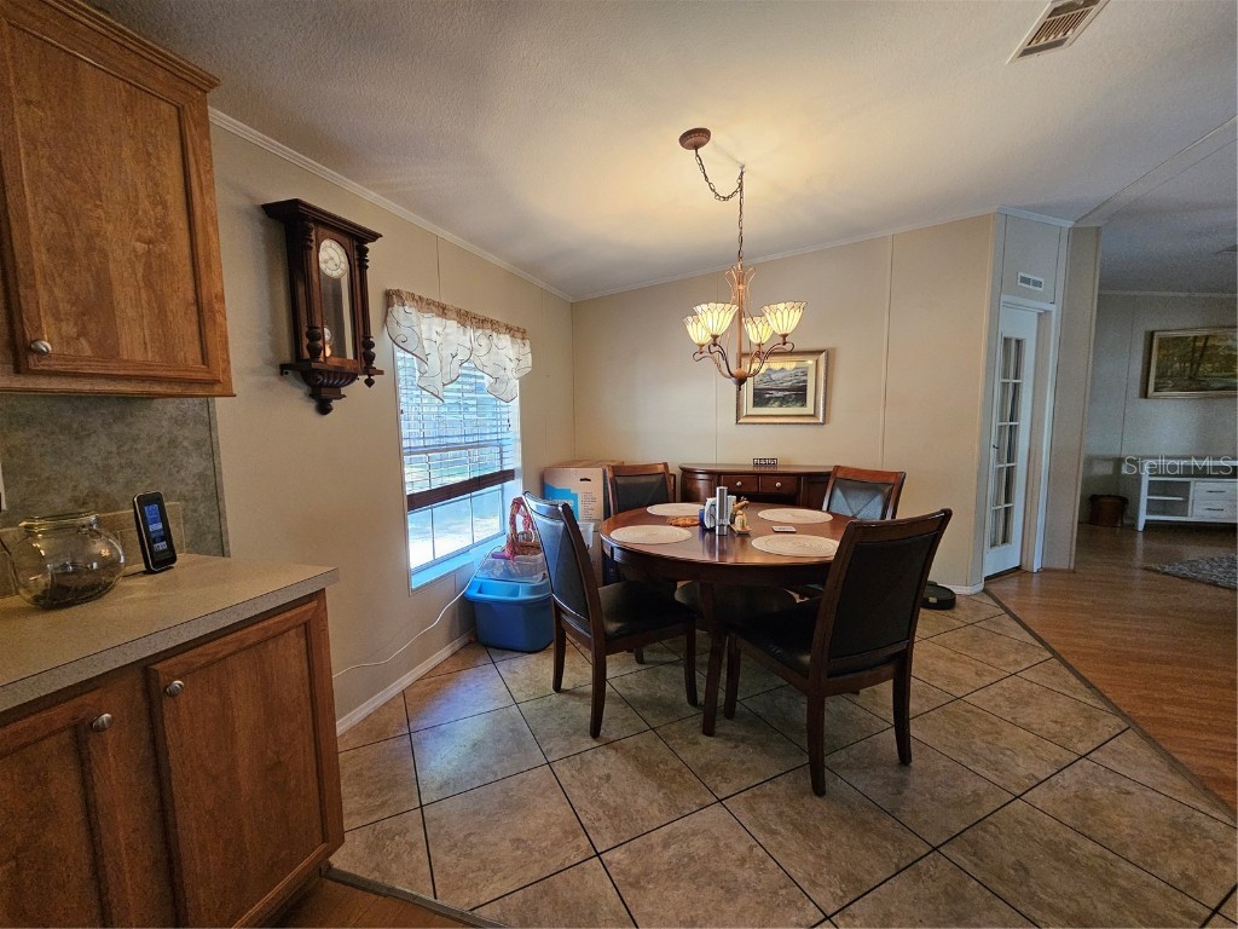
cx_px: 619
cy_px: 464
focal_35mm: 13
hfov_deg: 106.2
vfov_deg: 89.9
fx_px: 465
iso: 400
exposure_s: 1/60
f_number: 2.2
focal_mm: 2.2
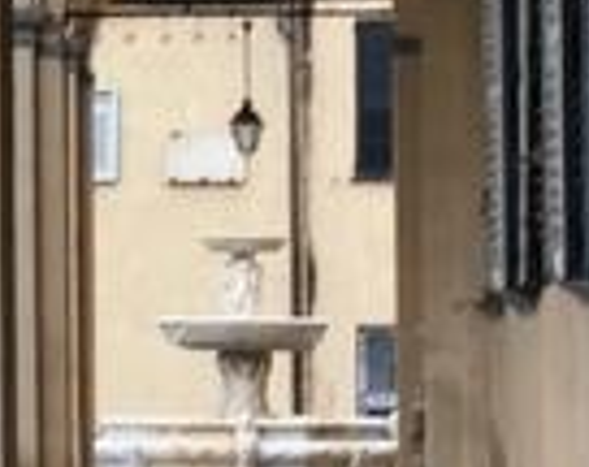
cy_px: 91
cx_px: -641
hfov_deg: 7.0
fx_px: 4606
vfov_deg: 5.8
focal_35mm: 265
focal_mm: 6.14
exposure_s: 1/100
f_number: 1.65
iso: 80
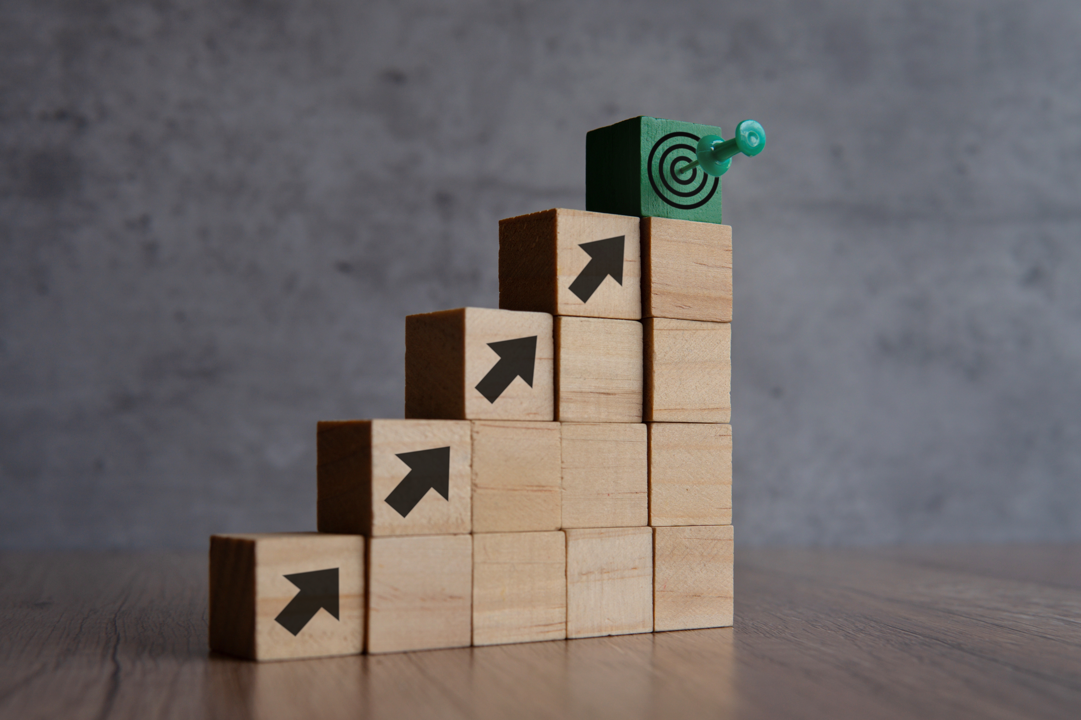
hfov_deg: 43.6
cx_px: 540
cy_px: 360
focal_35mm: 45
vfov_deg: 29.9
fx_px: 1351
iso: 100
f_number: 5.6
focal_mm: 30
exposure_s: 1/250
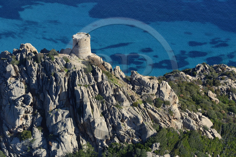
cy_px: 78
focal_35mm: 135
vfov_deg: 10.1
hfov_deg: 15.2
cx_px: 118
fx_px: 884
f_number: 8
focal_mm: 135
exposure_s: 1/800
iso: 400
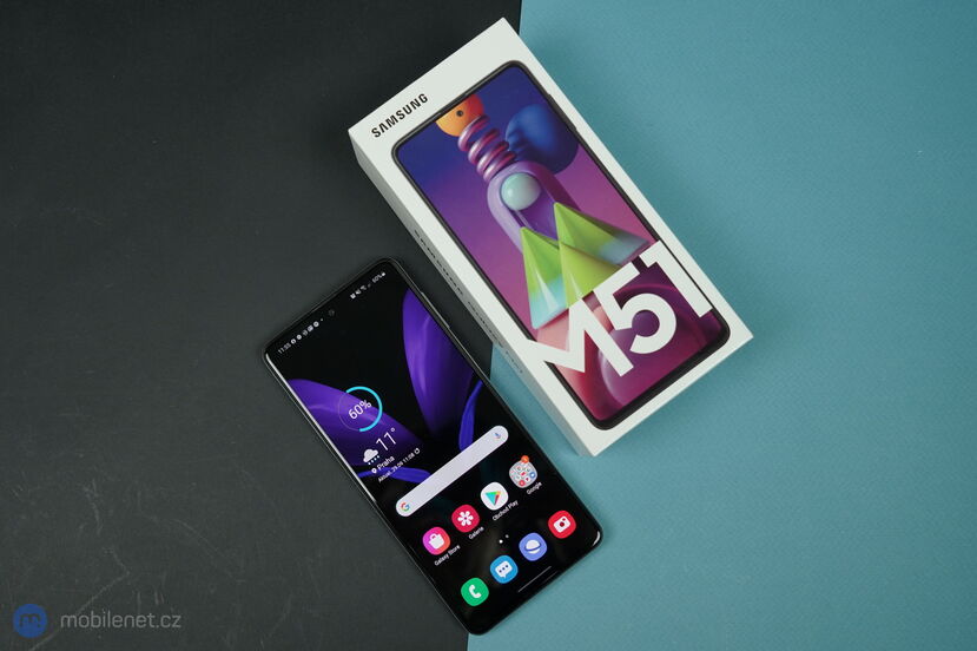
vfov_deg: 39.9
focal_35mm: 33
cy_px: 326
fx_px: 895
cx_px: 488
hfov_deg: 57.2
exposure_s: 1/160
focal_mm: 33
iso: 640
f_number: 5.6
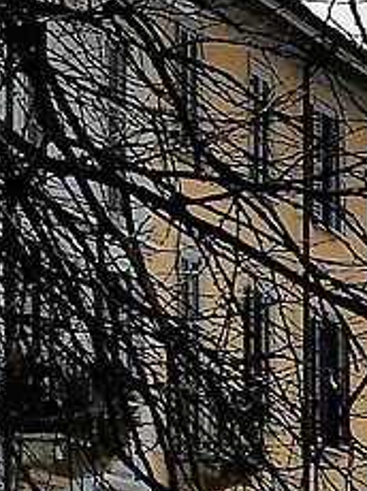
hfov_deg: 4.6
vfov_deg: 6.5
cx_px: 1321
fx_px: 4263
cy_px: 658
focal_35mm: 301
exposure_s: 1/160
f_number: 13
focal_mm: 20
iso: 100
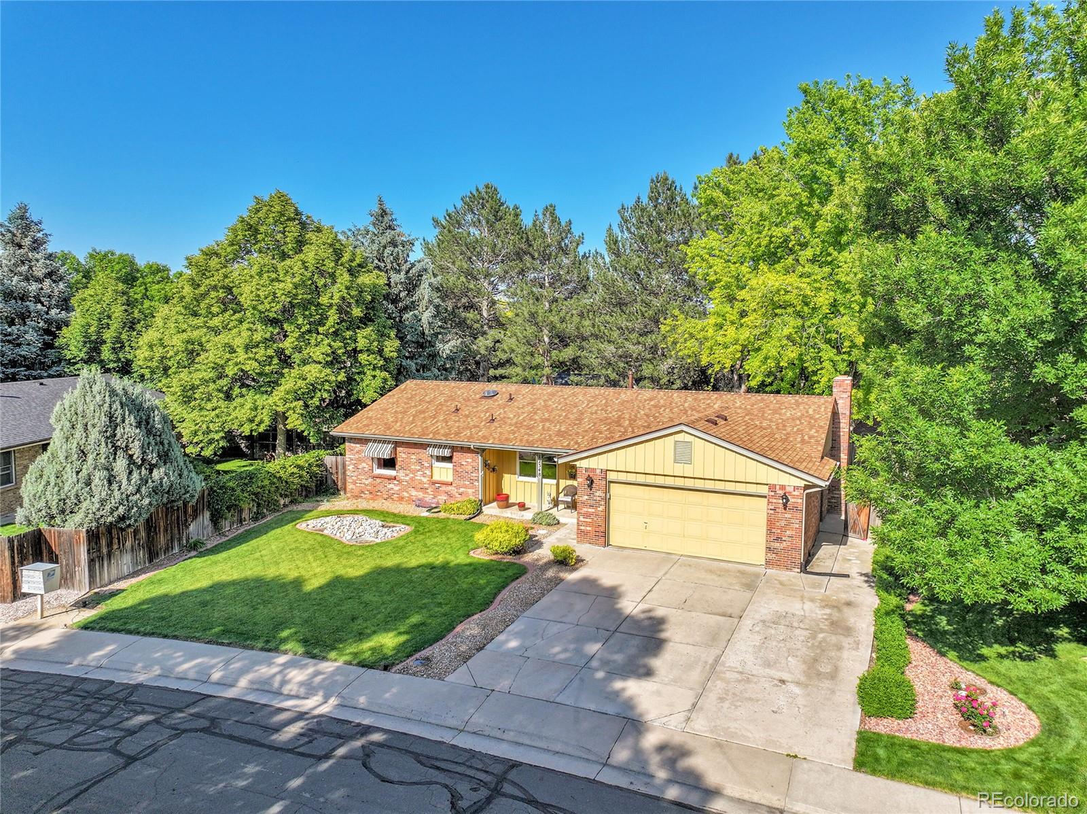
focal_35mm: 24
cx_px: 544
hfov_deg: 71.6
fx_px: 753
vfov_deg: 56.8
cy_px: 407
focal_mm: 12.29
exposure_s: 1/1600
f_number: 2.8
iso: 110
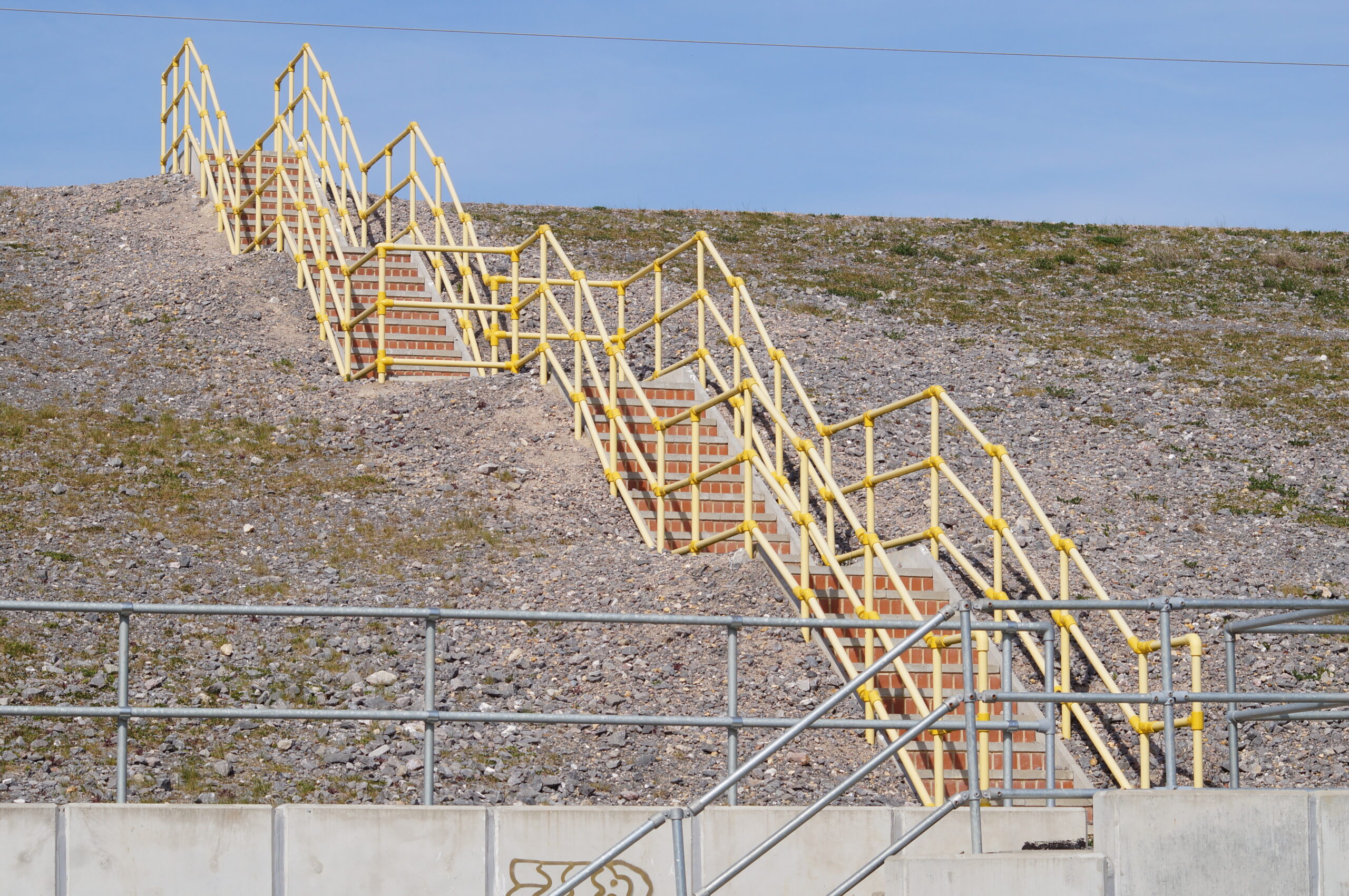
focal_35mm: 105
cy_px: 448
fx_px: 3930
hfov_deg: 19.5
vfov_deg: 13.0
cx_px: 674
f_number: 13
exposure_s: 1/320
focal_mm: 70
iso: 100
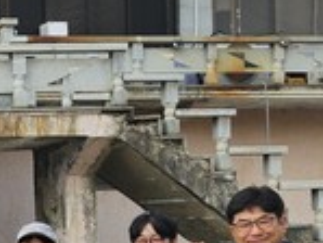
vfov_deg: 12.2
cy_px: 241
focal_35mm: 120
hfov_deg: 15.4
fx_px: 1121
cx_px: -133
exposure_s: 1/932
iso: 25
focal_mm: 5.4
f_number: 1.8
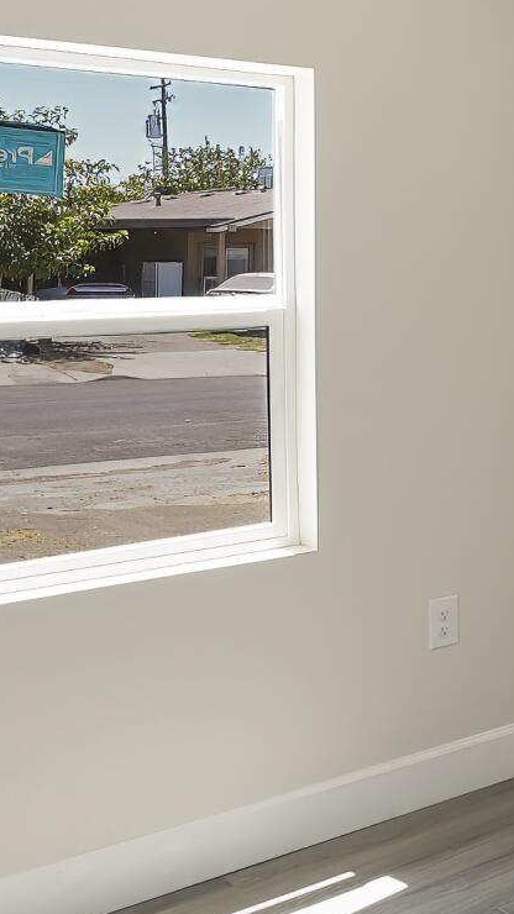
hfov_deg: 18.7
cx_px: 901
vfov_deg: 40.0
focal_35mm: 51
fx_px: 1236
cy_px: 291
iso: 250
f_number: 9
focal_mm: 12
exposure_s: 1/30
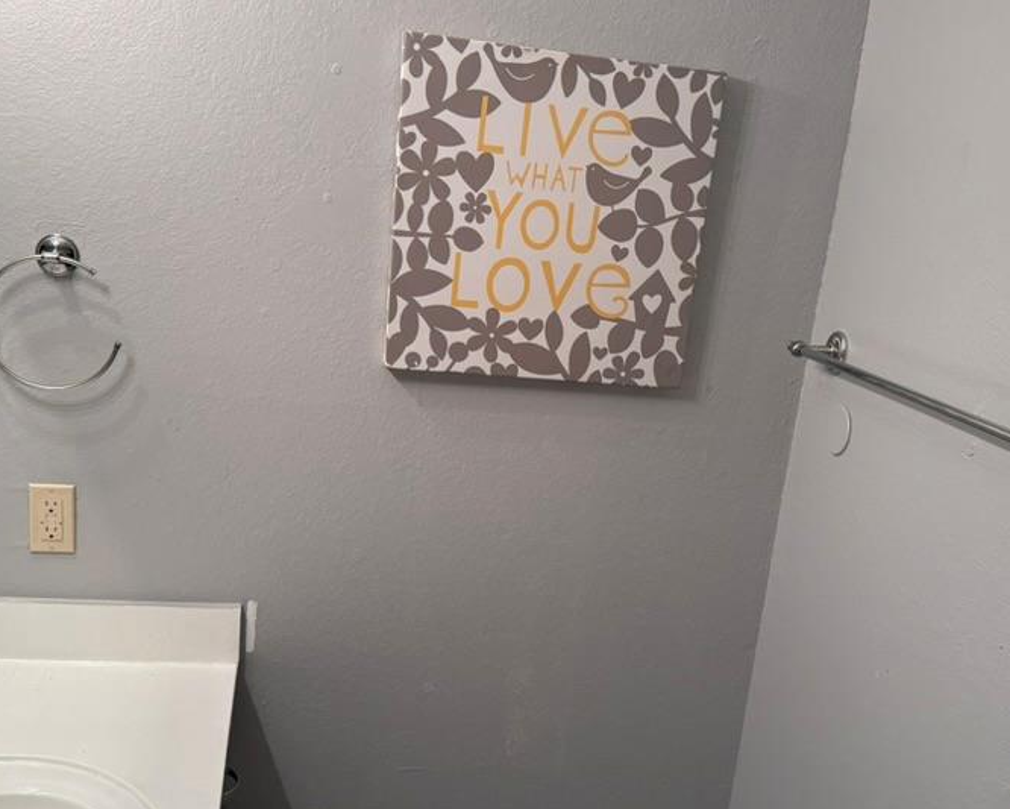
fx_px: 1076
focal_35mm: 36
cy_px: 449
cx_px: 500
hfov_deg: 50.3
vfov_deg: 41.1
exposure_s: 1/120
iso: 160
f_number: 1.78
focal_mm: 6.76
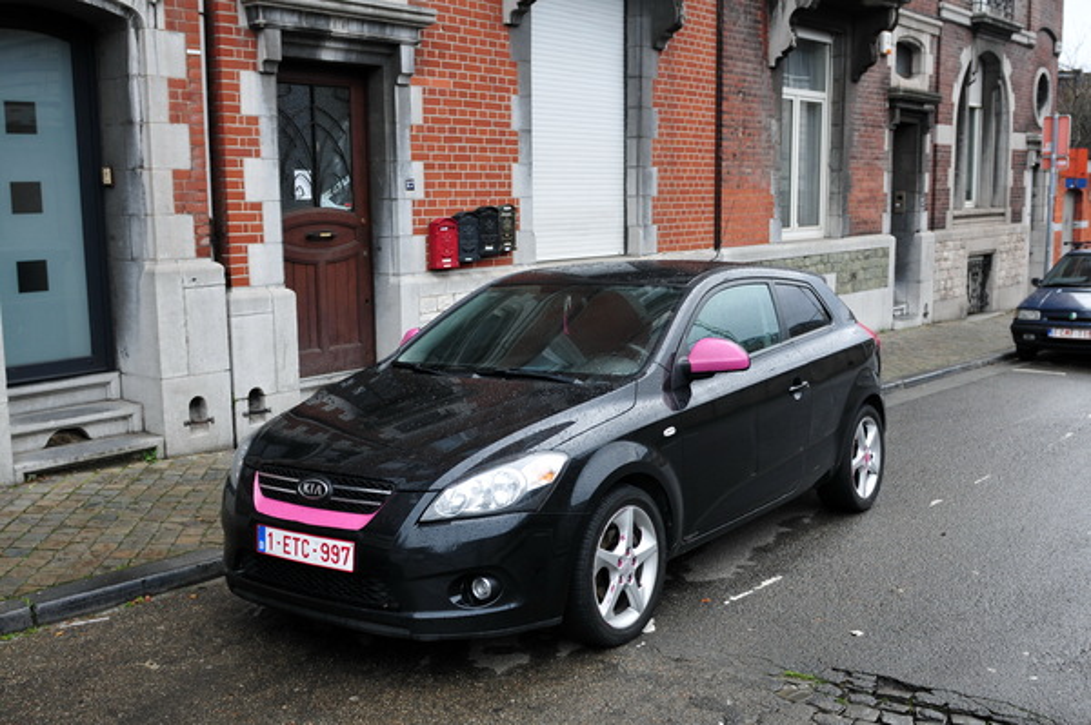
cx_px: 546
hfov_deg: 53.2
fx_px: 1090
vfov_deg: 36.8
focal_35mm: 36
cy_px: 362
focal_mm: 24
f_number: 4.5
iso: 200
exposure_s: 1/80
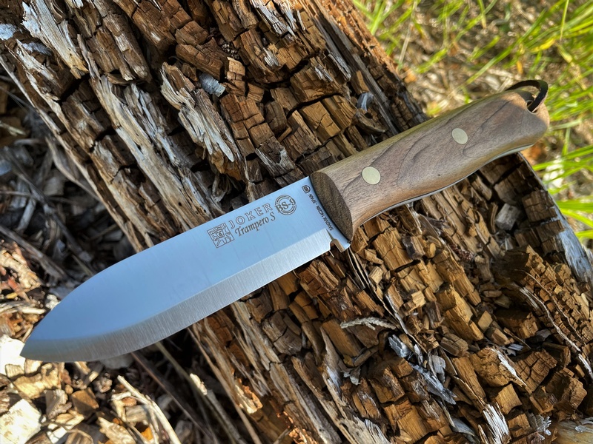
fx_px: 445
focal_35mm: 26
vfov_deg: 53.1
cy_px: 222
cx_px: 296
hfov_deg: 67.3
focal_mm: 4.2
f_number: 1.6
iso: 32
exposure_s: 1/352
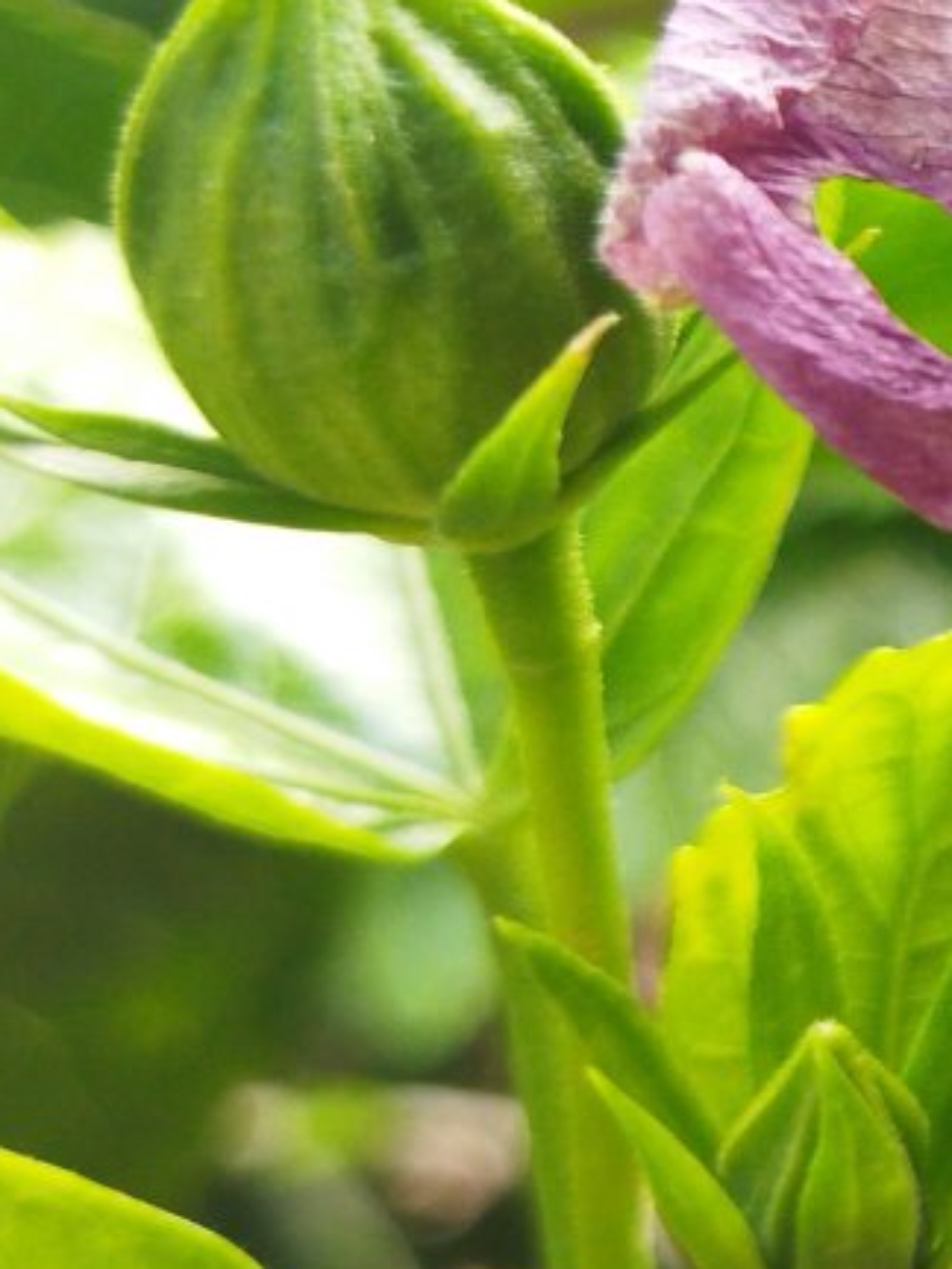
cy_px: 247
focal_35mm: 100
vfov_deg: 19.4
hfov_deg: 12.7
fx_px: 3667
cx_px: 1989
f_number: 1.79
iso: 99
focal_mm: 4.71
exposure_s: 1/160
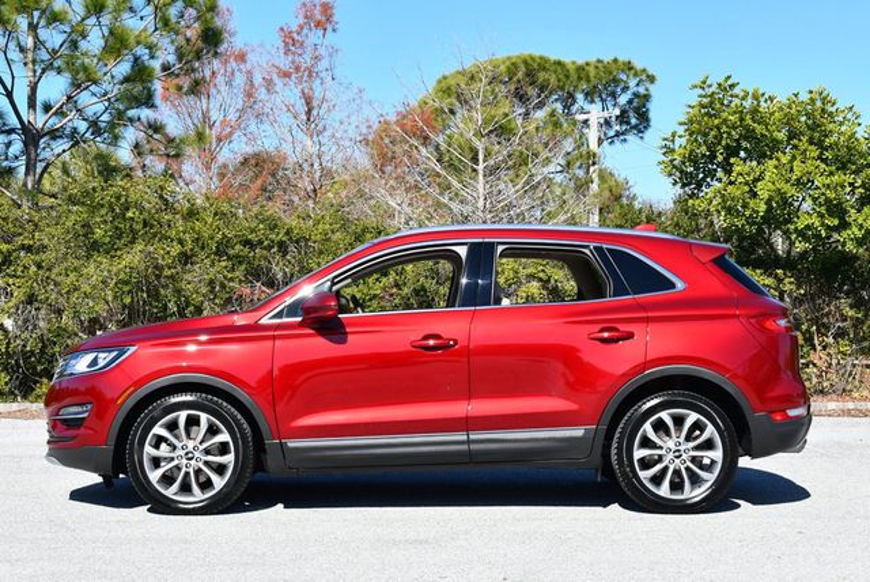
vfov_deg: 20.1
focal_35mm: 68
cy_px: 291
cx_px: 435
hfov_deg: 29.6
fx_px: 1645
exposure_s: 1/250
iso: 160
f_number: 8
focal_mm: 34
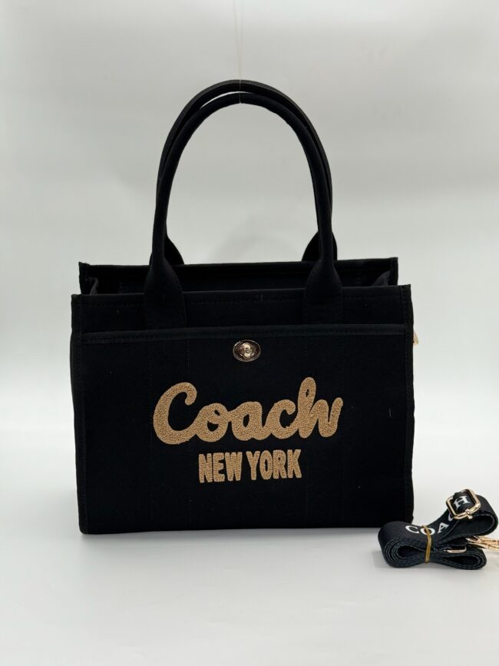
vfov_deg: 39.7
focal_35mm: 48
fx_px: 923
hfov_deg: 30.3
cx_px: 250
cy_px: 333
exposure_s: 1/663
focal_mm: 6.76
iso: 64
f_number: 1.78
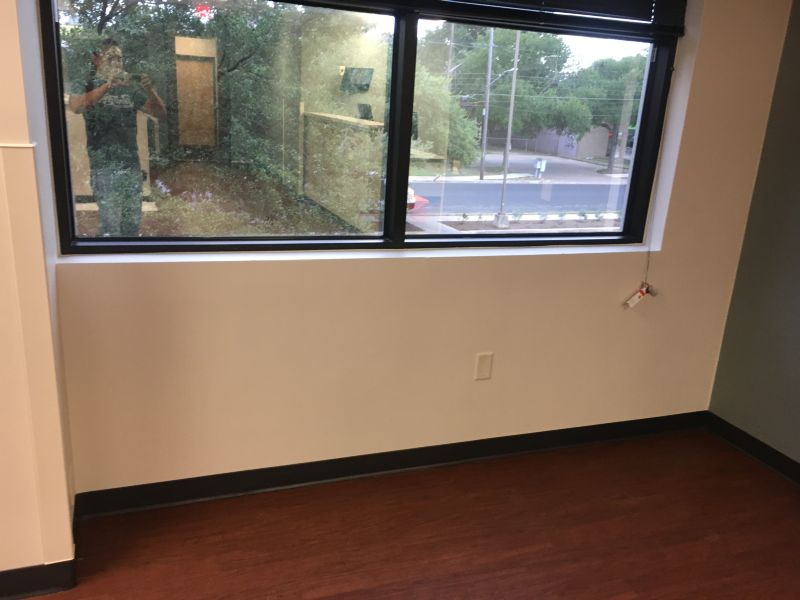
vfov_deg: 48.2
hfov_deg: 61.7
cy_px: 300
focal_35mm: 29
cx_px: 400
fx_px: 670
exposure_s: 1/30
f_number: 2.2
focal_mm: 4.15
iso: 100
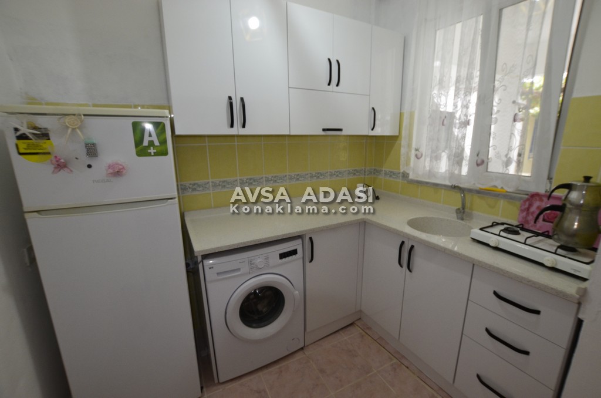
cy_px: 199
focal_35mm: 15
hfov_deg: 100.5
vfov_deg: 77.1
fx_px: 250
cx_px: 300
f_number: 8
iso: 1000
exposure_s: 1/45
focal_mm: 10
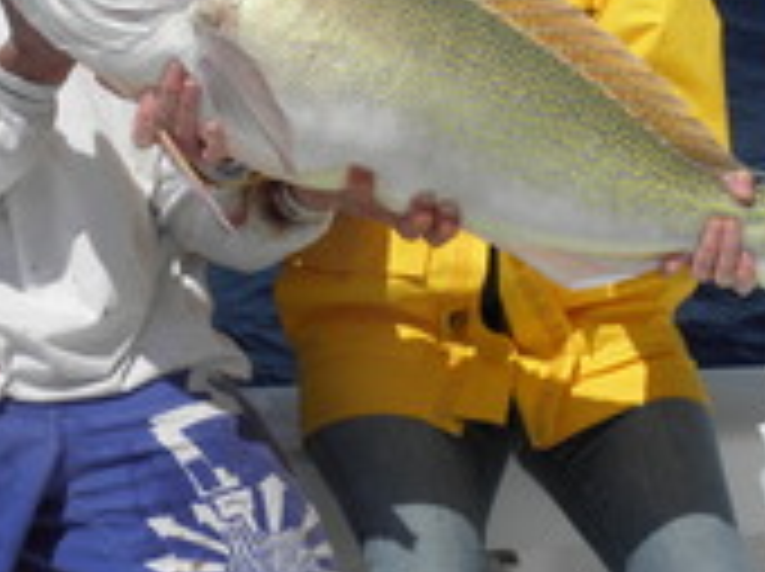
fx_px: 2185
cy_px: -9
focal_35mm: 99
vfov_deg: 14.6
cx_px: 392
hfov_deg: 19.9
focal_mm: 7.59
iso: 64
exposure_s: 1/640
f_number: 5.6
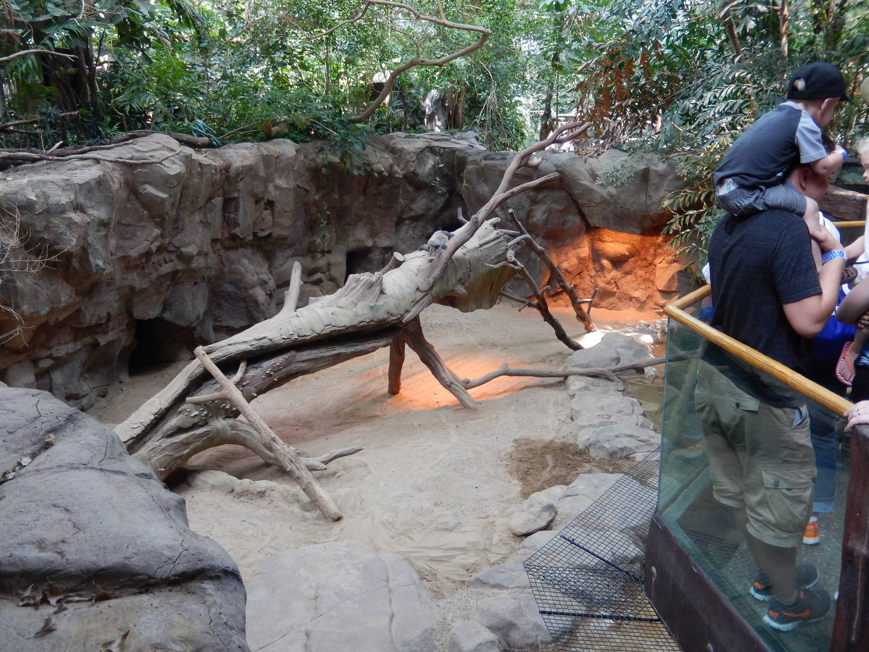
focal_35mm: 32
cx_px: 434
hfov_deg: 56.8
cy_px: 326
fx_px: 803
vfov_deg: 44.2
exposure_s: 1/30
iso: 180
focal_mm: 5.7
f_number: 3.8
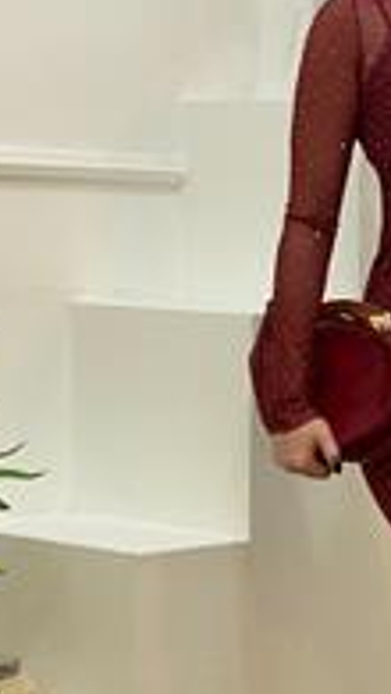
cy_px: 418
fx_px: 2207
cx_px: 523
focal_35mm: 120
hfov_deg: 9.9
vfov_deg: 17.8
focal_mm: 6
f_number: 2
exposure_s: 1/100
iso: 64
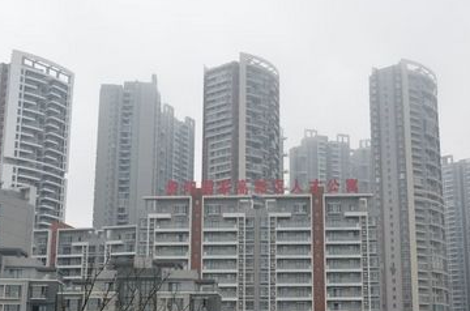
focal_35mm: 55
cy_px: 207
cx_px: 258
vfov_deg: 24.4
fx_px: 716
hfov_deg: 36.3
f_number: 6.3
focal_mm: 24
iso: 200
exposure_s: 1/160
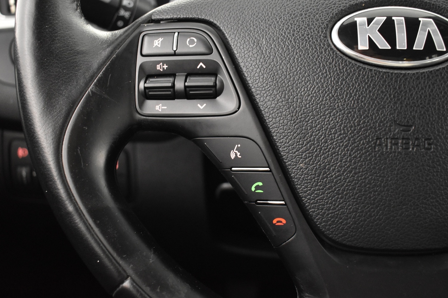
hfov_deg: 47.9
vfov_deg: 33.0
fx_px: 504
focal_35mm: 41
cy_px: 139
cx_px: 223
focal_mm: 25
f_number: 4
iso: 3200
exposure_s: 1/15
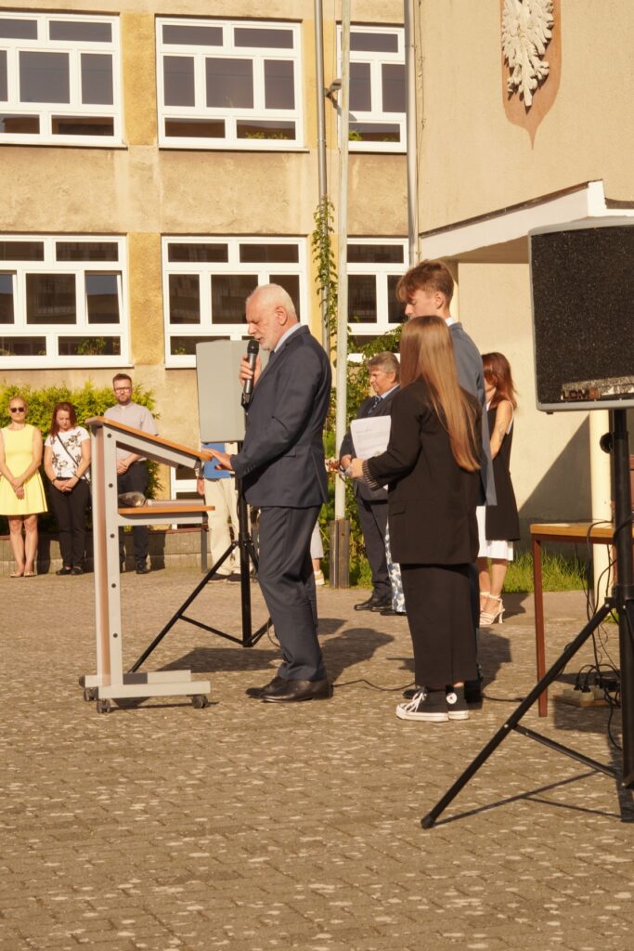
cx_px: 317
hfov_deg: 18.2
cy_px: 476
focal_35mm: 75
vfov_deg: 27.0
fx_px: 1980
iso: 200
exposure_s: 1/320
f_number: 13
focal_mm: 50
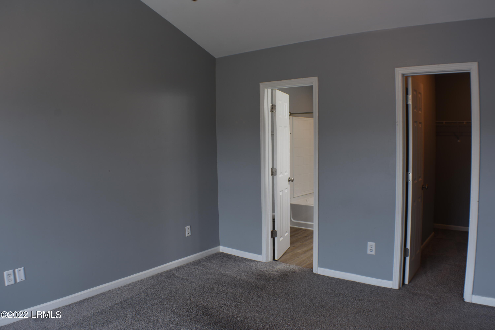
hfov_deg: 53.1
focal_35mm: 36
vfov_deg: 36.9
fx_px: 495
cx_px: 248
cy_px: 165
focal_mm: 24
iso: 100
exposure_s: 1/4
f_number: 7.1
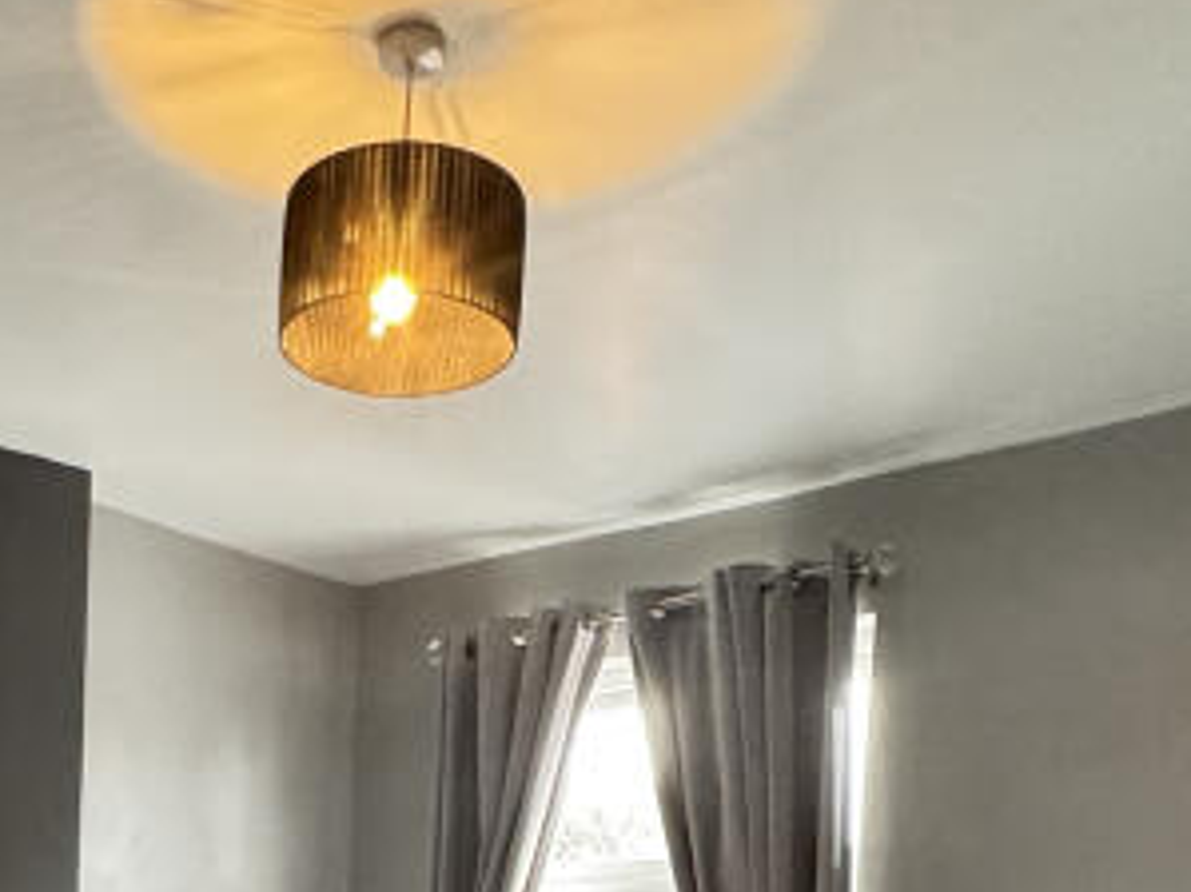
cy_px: 1155
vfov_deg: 25.9
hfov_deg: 38.0
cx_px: 219
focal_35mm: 48
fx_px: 1651
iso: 640
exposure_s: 1/60
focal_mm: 2.22
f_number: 2.2
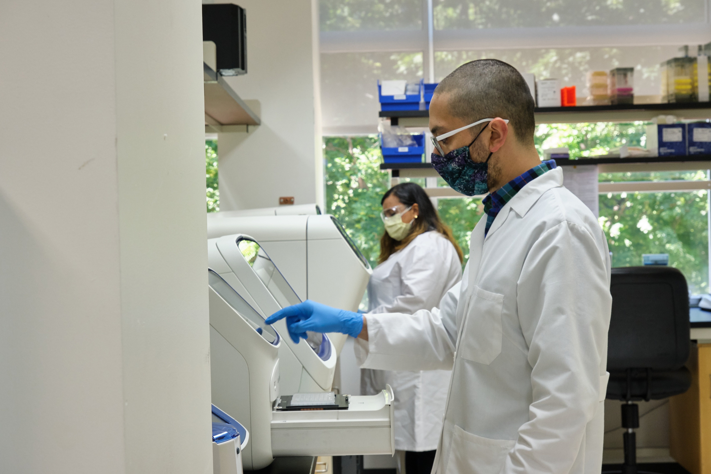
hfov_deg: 35.6
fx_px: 1106
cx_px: 356
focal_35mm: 56
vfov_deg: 24.2
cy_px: 237
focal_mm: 37.6
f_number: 8
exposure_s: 1/60
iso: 1000
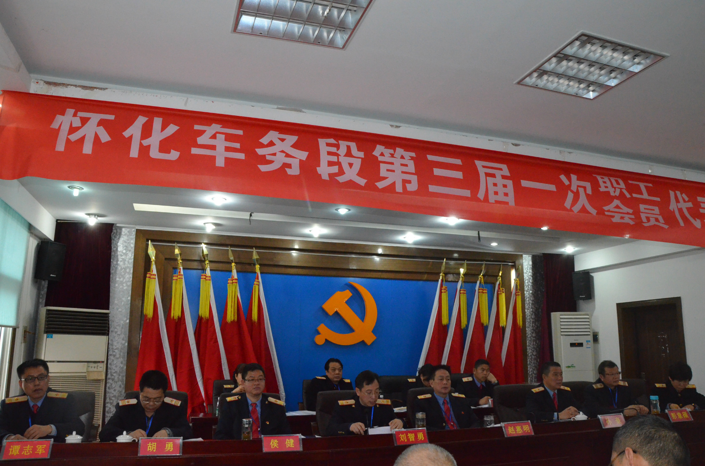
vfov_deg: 47.7
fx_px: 528
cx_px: 352
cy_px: 233
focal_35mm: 27
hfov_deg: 67.5
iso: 4000
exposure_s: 1/160
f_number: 7.1
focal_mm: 18
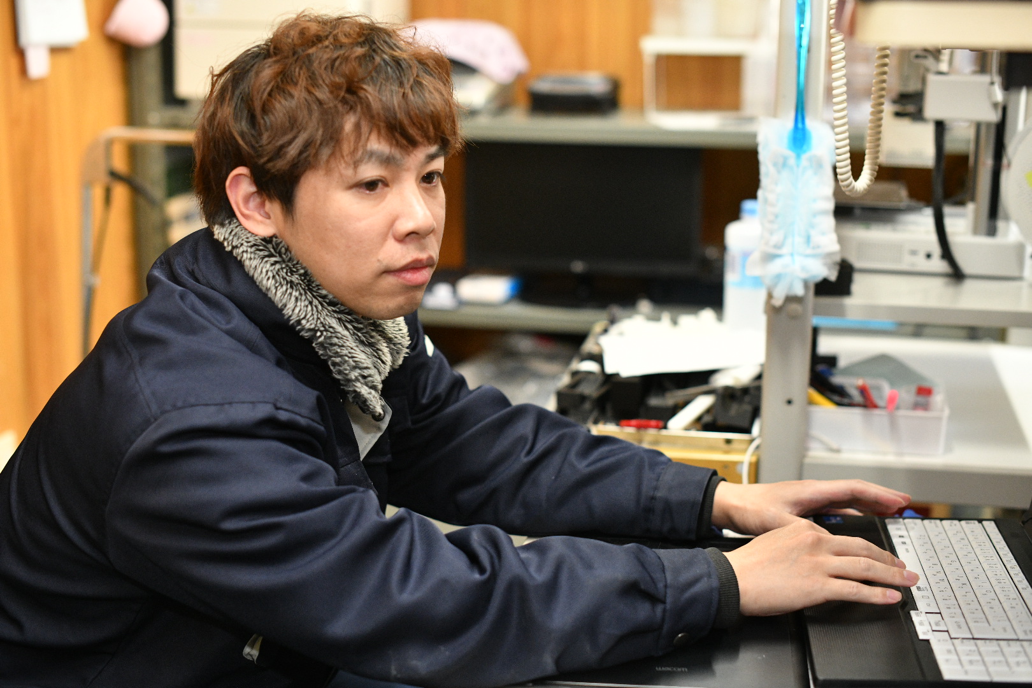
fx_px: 1433
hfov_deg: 39.6
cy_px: 344
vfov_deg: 27.0
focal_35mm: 50
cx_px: 516
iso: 2500
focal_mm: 50
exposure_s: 1/500
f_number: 2.8
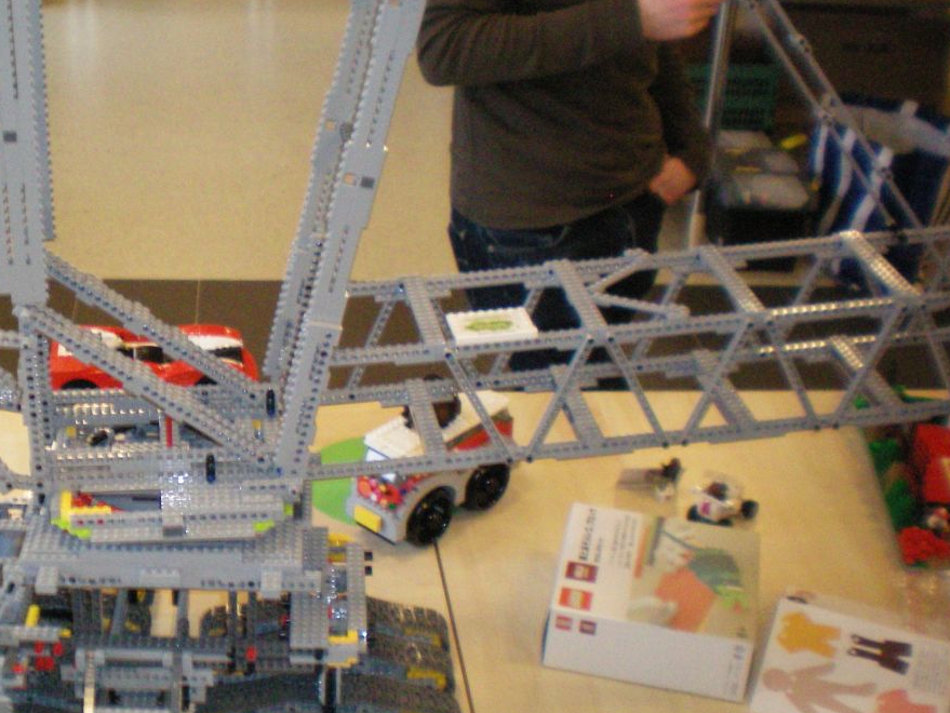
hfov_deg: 33.8
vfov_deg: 26.1
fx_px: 1537
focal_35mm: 56
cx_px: 260
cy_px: 332
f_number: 3.1
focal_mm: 6.3
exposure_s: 1/60
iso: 400
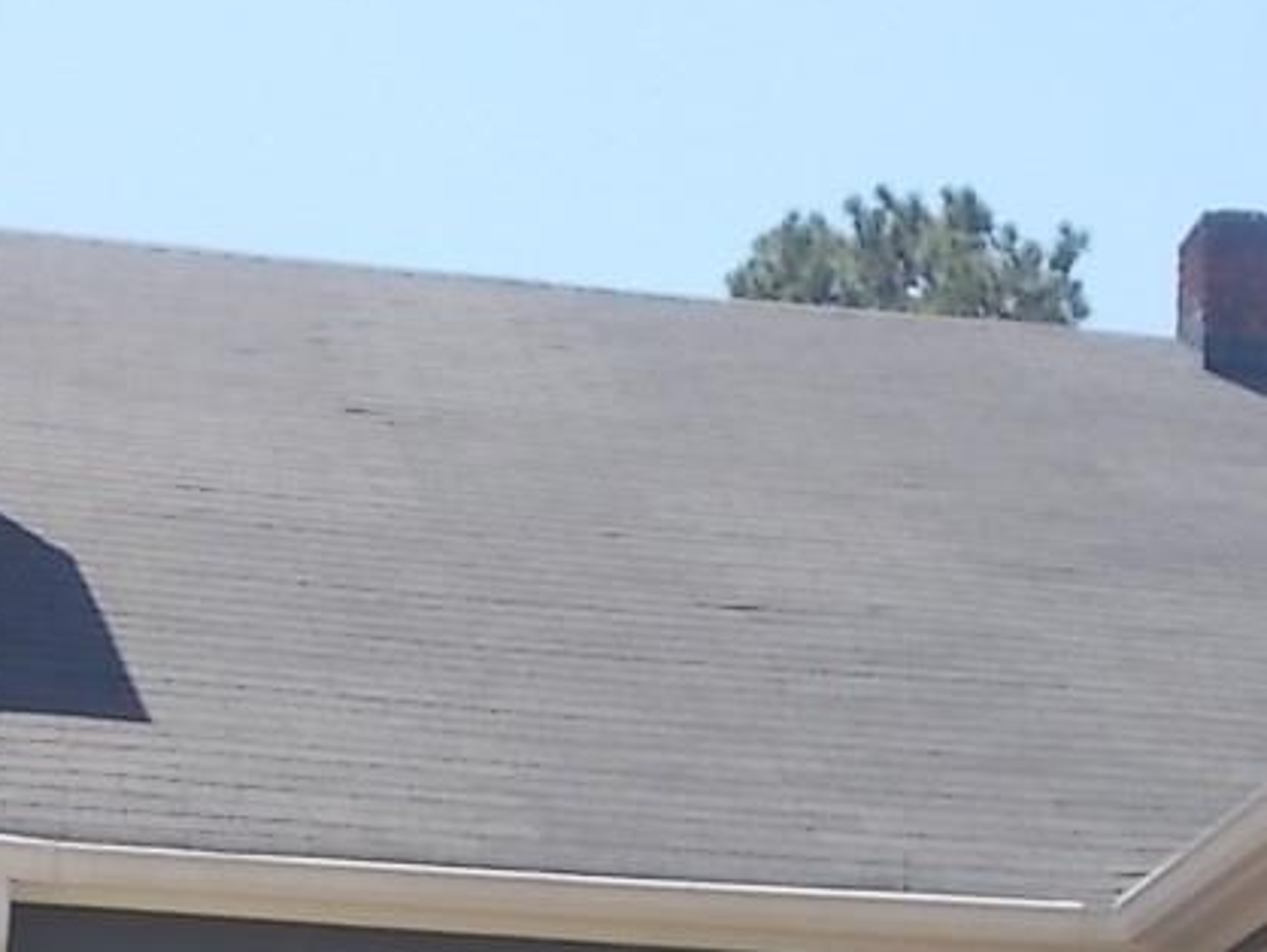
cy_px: 1122
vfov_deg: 11.2
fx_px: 4761
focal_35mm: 130
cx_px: 903
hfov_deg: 15.1
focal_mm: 6
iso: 80
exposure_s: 1/80
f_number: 9.2
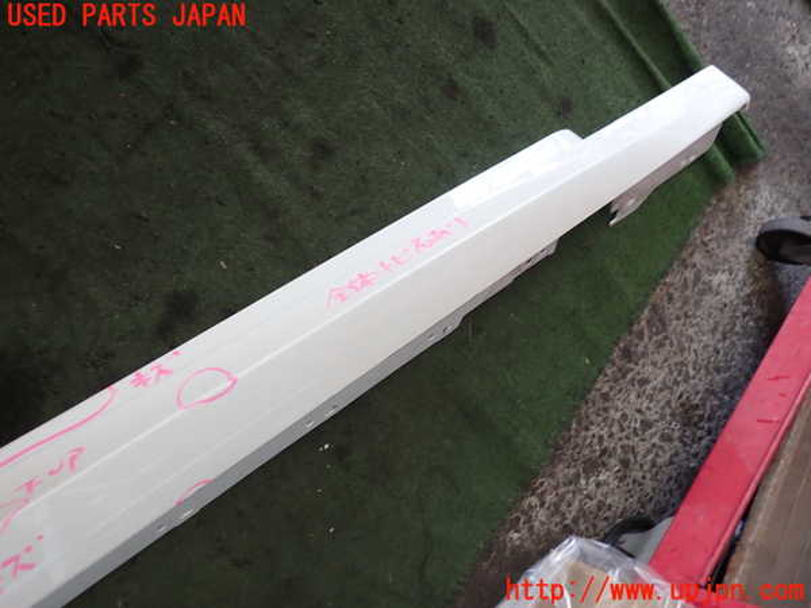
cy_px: 304
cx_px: 406
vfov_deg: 46.8
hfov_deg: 60.0
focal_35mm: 30
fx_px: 703
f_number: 2.3
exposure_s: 1/60
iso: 160
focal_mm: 5.4
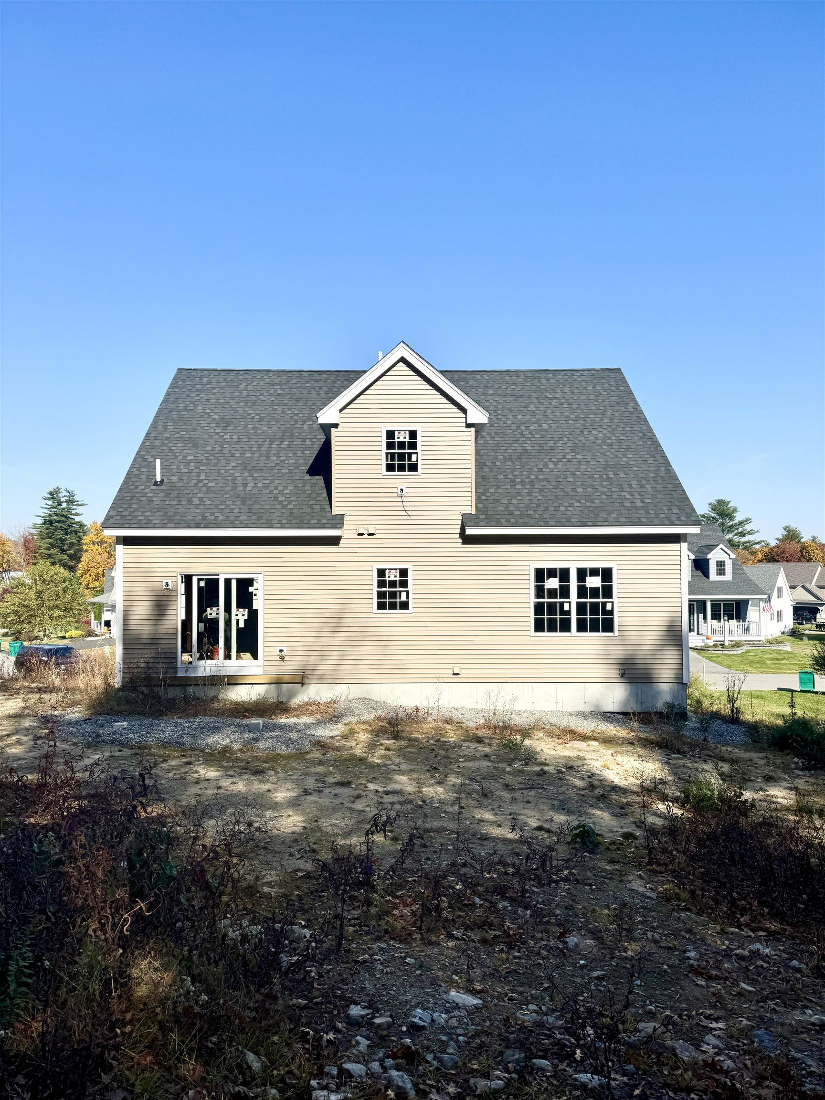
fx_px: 763
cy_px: 550
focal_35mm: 24
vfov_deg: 71.6
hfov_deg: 56.8
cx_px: 412
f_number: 1.78
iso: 80
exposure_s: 1/5814
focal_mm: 6.76
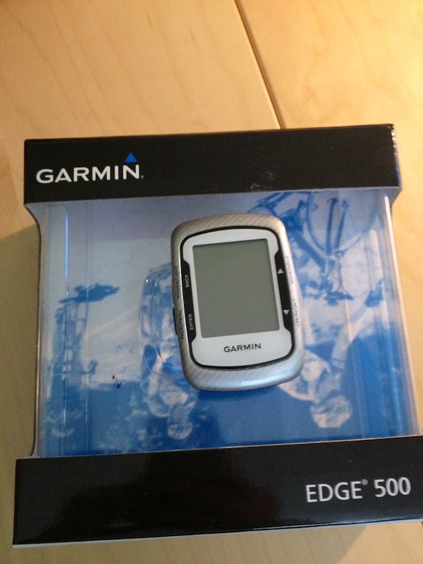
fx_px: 570
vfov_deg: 52.6
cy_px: 282
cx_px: 212
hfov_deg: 40.7
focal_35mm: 35
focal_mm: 4.28
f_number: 2.4
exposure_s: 1/17
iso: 400
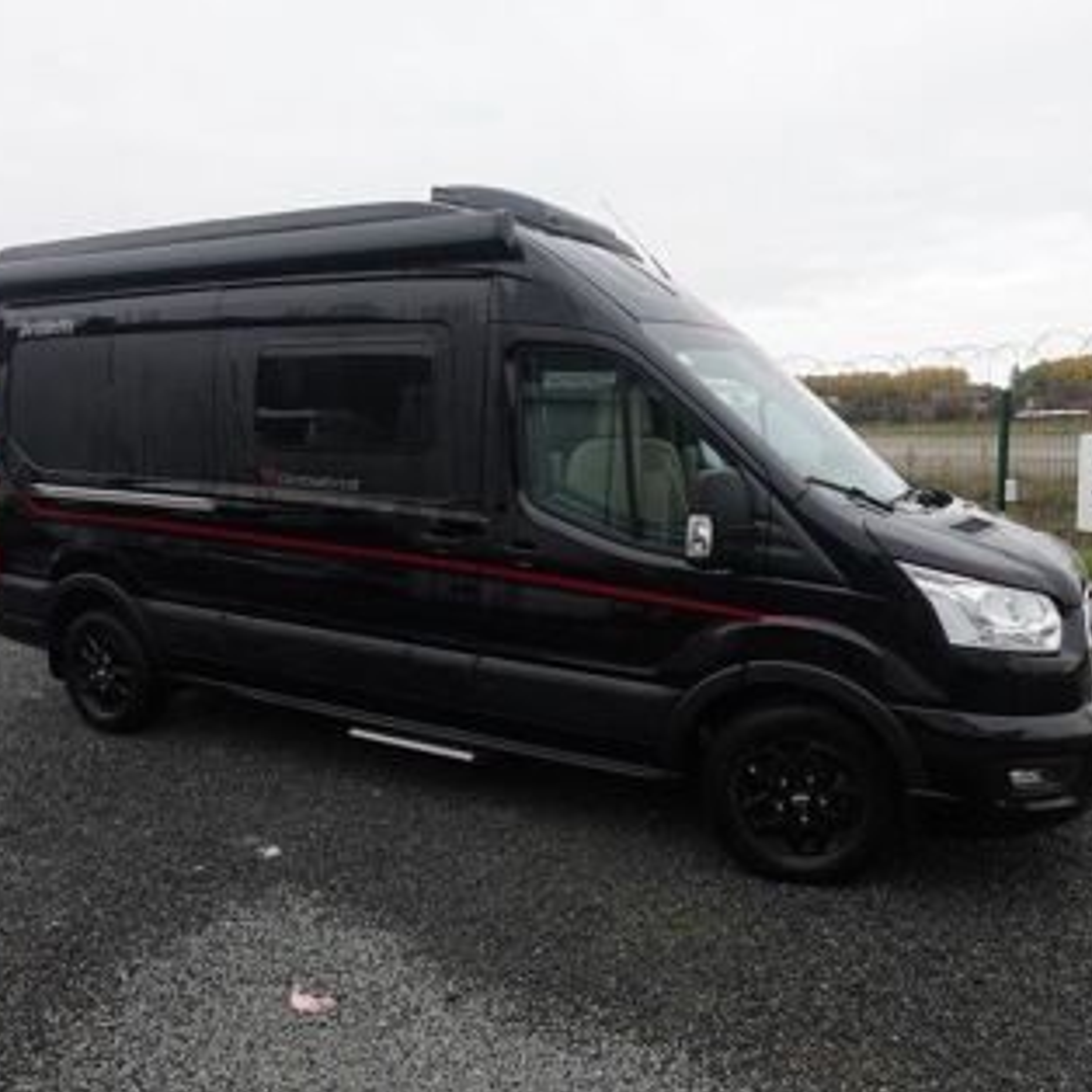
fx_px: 928
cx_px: 560
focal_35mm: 26
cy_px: 546
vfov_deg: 60.9
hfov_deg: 60.9
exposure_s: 1/800
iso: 125
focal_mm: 7.6
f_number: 2
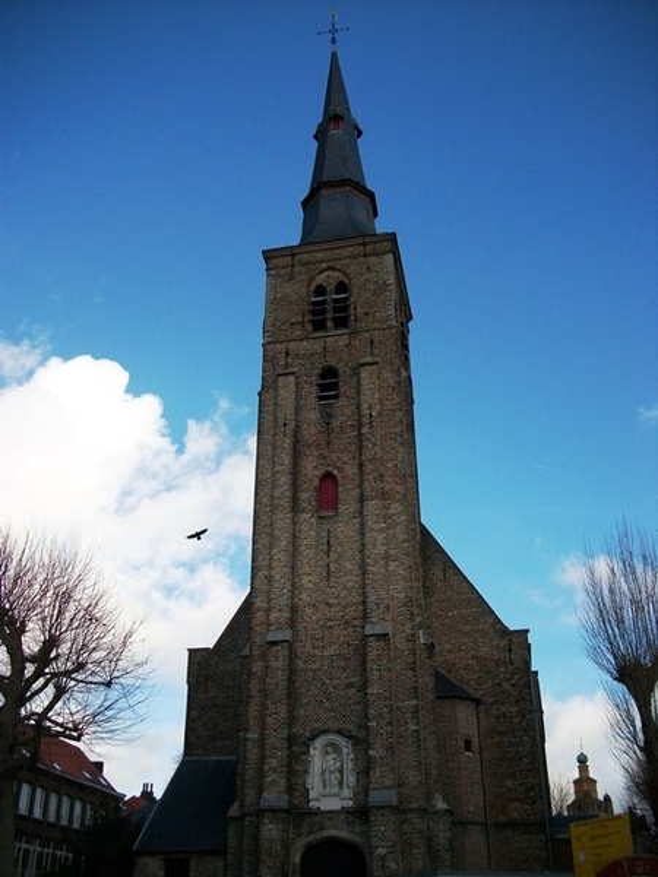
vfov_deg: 56.8
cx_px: 329
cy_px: 438
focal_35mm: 32
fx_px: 811
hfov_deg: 44.2
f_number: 2.9
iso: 80
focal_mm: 5.7
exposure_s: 1/1000
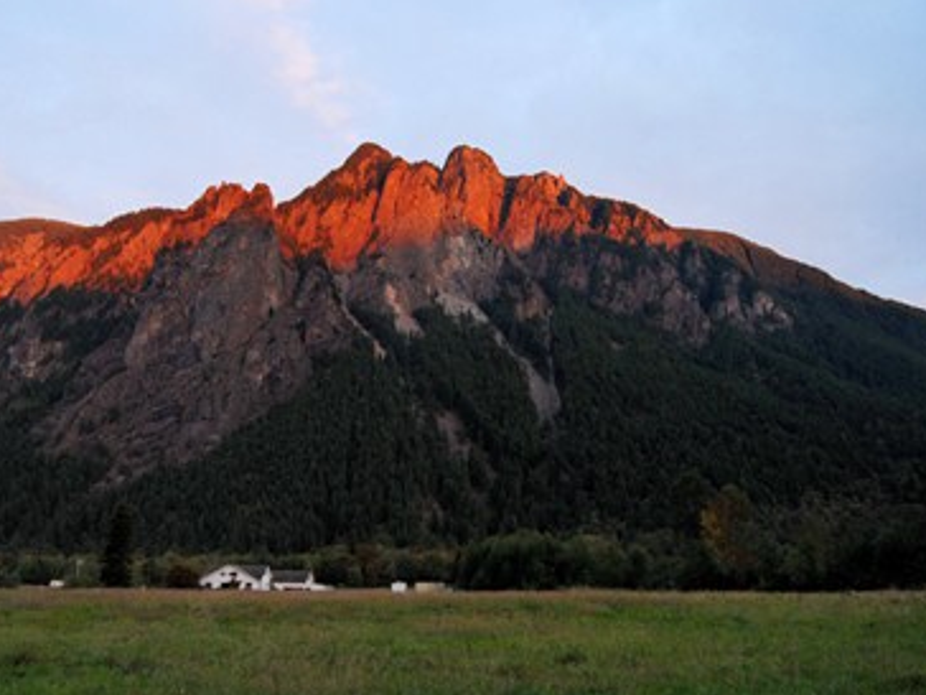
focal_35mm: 32
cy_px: 354
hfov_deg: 56.6
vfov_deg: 44.2
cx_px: 392
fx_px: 856
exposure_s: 1/80
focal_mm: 18
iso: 400
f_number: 4.5
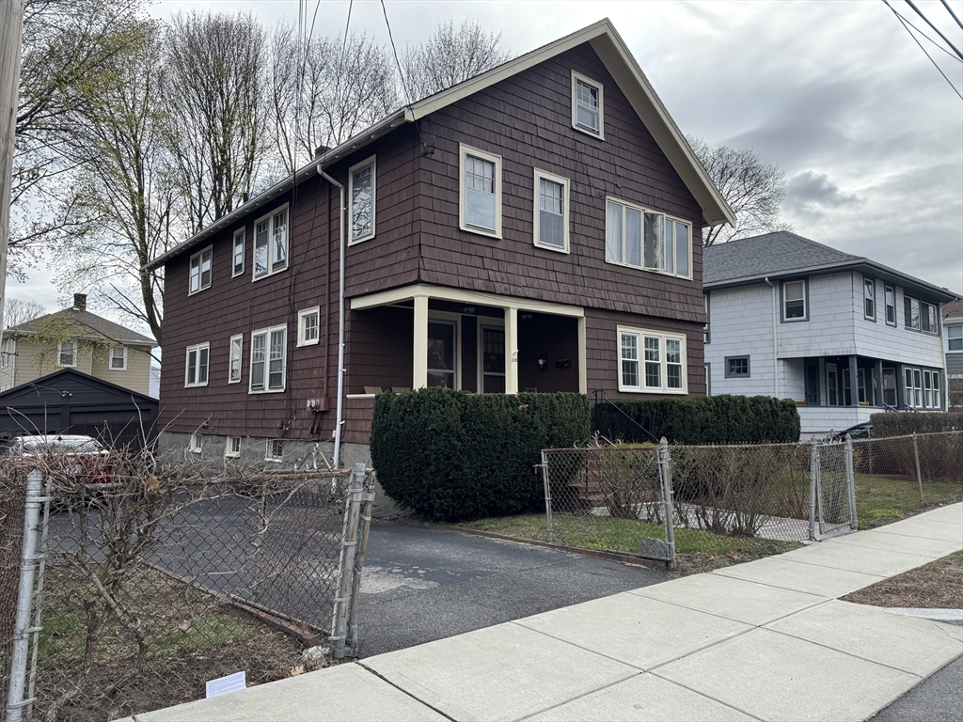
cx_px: 482
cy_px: 361
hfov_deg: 71.6
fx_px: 668
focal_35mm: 24
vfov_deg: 56.8
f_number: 1.78
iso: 80
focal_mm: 6.76
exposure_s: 1/1456
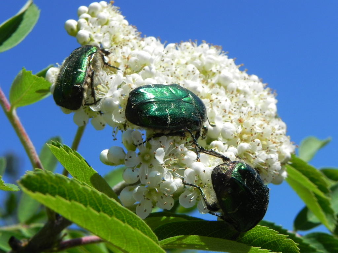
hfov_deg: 23.0
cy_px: 126
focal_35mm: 85
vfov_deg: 17.4
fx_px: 830
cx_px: 169
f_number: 7.1
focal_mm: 15.1
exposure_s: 1/572
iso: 160
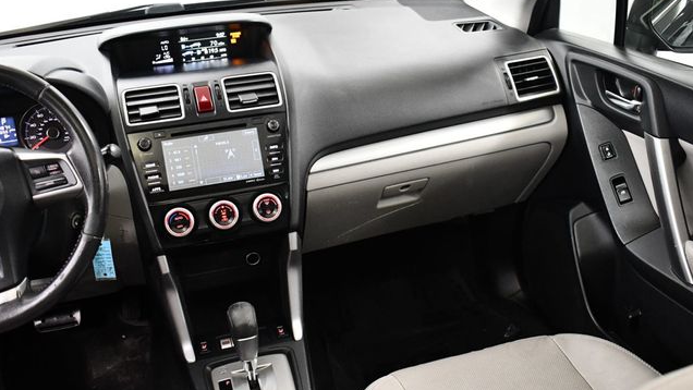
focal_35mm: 38
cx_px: 346
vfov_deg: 31.2
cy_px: 193
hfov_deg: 52.8
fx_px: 698
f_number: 3.5
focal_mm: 18
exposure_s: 1/100
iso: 3200
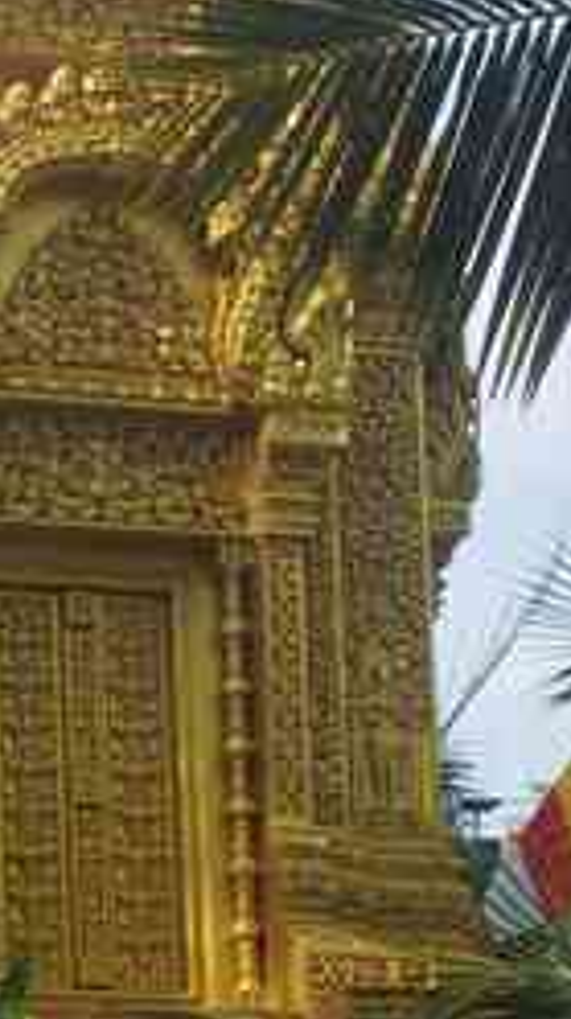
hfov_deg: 9.0
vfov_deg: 15.6
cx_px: -152
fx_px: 3593
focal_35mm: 133
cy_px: 1169
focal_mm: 21
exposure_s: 1/50
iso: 200
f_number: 11
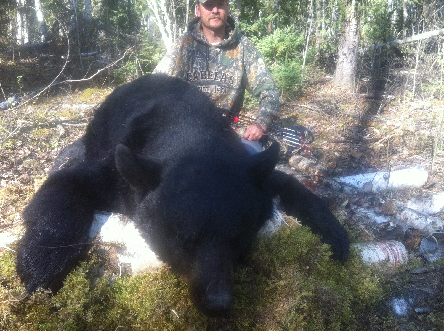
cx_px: 233
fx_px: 487
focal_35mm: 38
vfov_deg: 37.6
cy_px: 155
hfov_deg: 49.0
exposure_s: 1/123
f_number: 2.8
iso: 80
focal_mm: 3.85
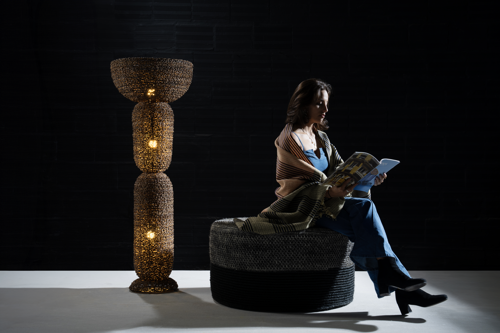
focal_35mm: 49
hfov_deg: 40.3
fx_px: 681
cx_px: 250
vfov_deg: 27.5
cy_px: 166
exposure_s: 1
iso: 160
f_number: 9
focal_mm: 49
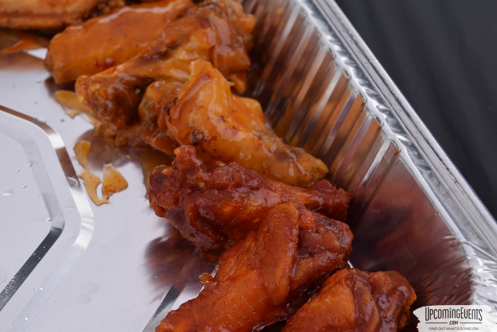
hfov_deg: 24.6
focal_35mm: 82
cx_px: 248
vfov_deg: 16.6
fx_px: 1139
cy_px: 166
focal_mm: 55
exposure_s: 1/250
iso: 250
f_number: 8
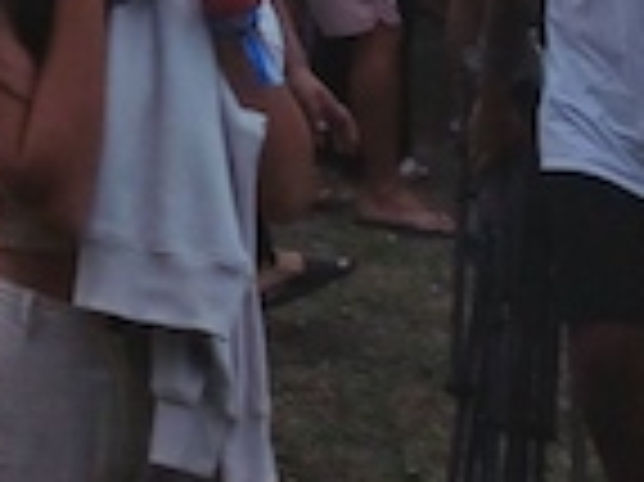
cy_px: -617
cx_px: -707
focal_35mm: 140
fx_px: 2602
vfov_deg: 9.6
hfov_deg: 12.2
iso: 64
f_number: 1.8
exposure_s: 1/120
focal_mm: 4.65
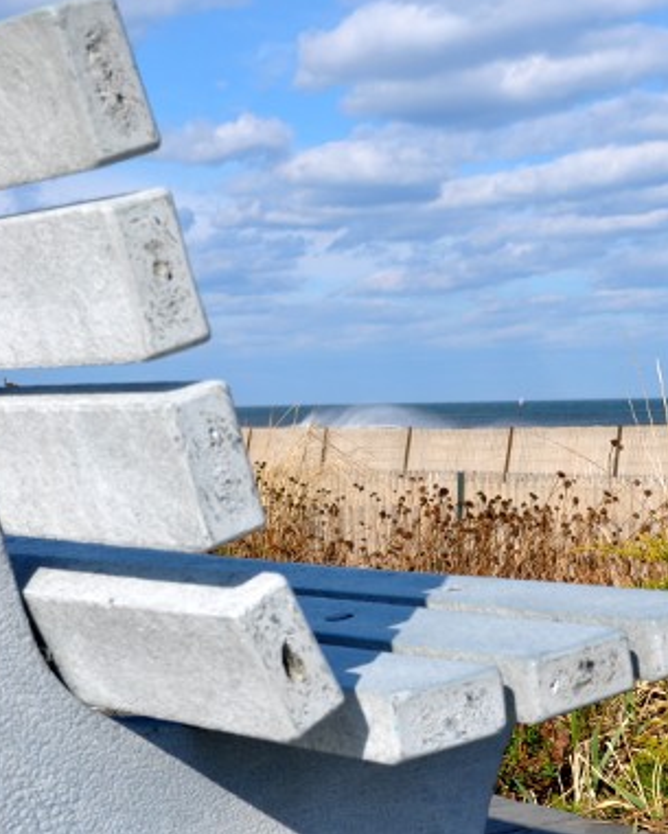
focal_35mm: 74
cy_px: 408
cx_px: 618
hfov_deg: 20.2
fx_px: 1828
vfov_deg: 25.7
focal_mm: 34
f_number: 9
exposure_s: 1/320
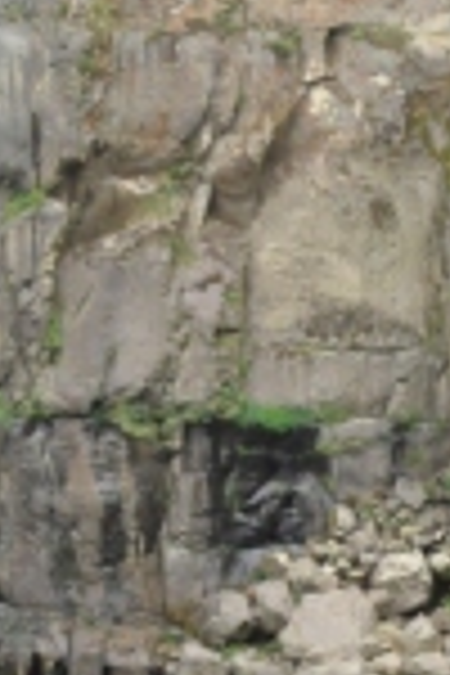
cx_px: -99
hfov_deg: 10.1
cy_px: -58
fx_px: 2512
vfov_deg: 14.9
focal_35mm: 134
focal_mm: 30
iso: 3200
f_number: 13
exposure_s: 1/25
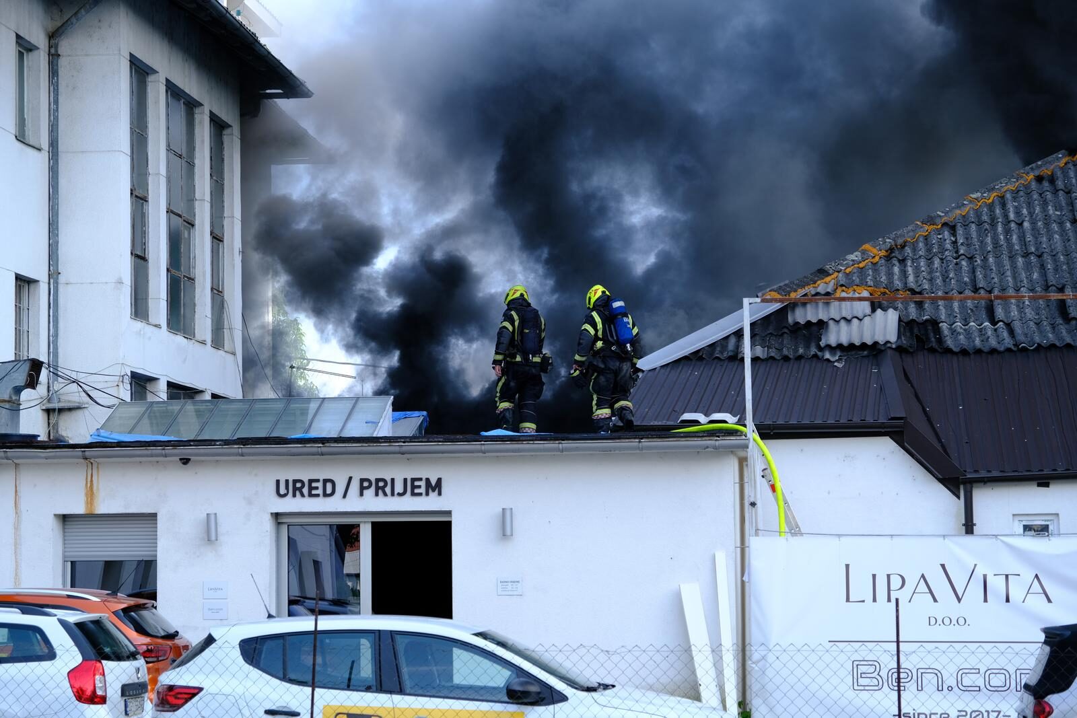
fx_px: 2483
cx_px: 538
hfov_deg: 24.5
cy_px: 359
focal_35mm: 83
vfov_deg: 16.5
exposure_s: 1/400
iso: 200
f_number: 4
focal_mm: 55
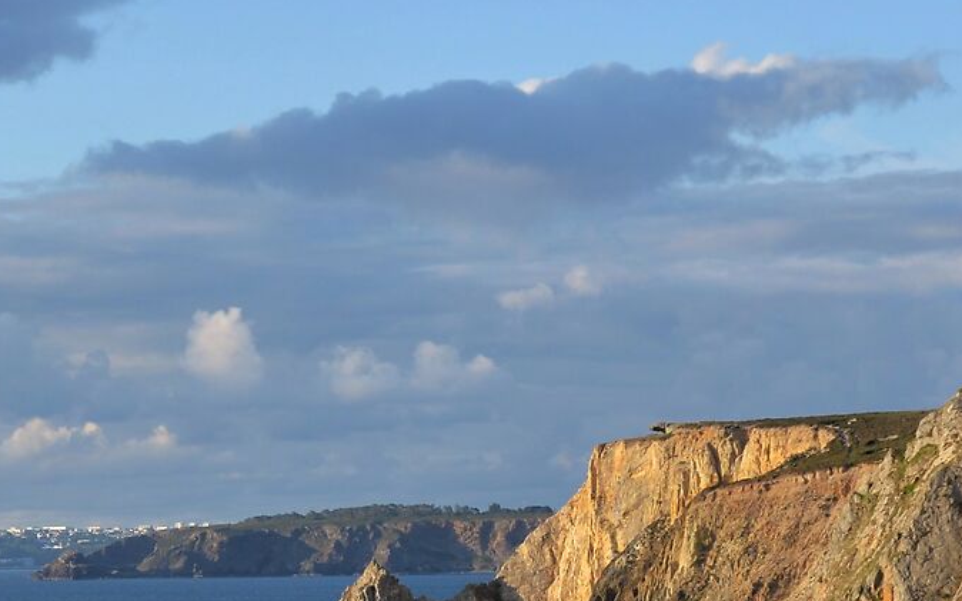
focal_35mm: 167
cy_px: 632
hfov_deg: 12.4
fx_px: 4378
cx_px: 54
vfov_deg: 7.8
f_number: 8
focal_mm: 46
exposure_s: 1/250
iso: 200
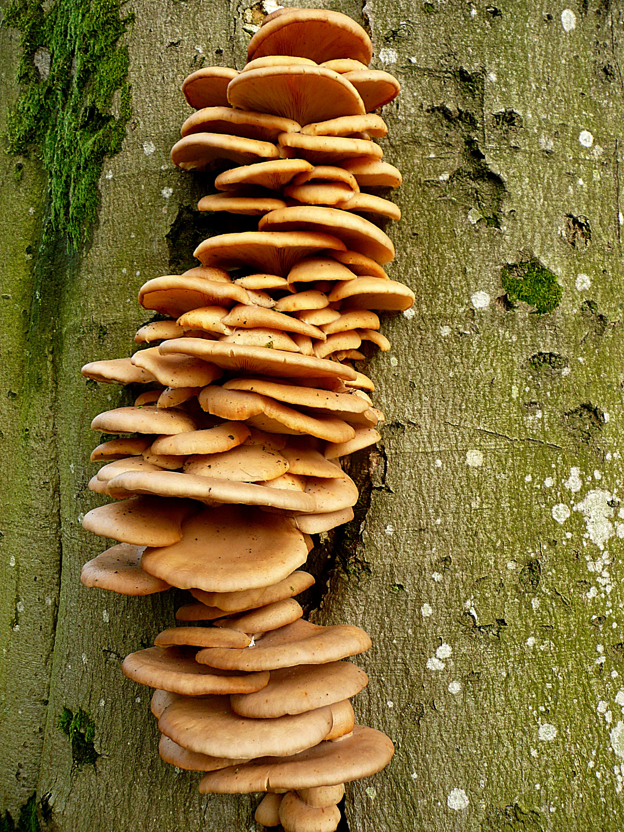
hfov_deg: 49.7
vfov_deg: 63.4
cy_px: 416
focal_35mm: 28
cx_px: 312
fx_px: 673
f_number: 3.3
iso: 100
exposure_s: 1/40
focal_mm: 4.6
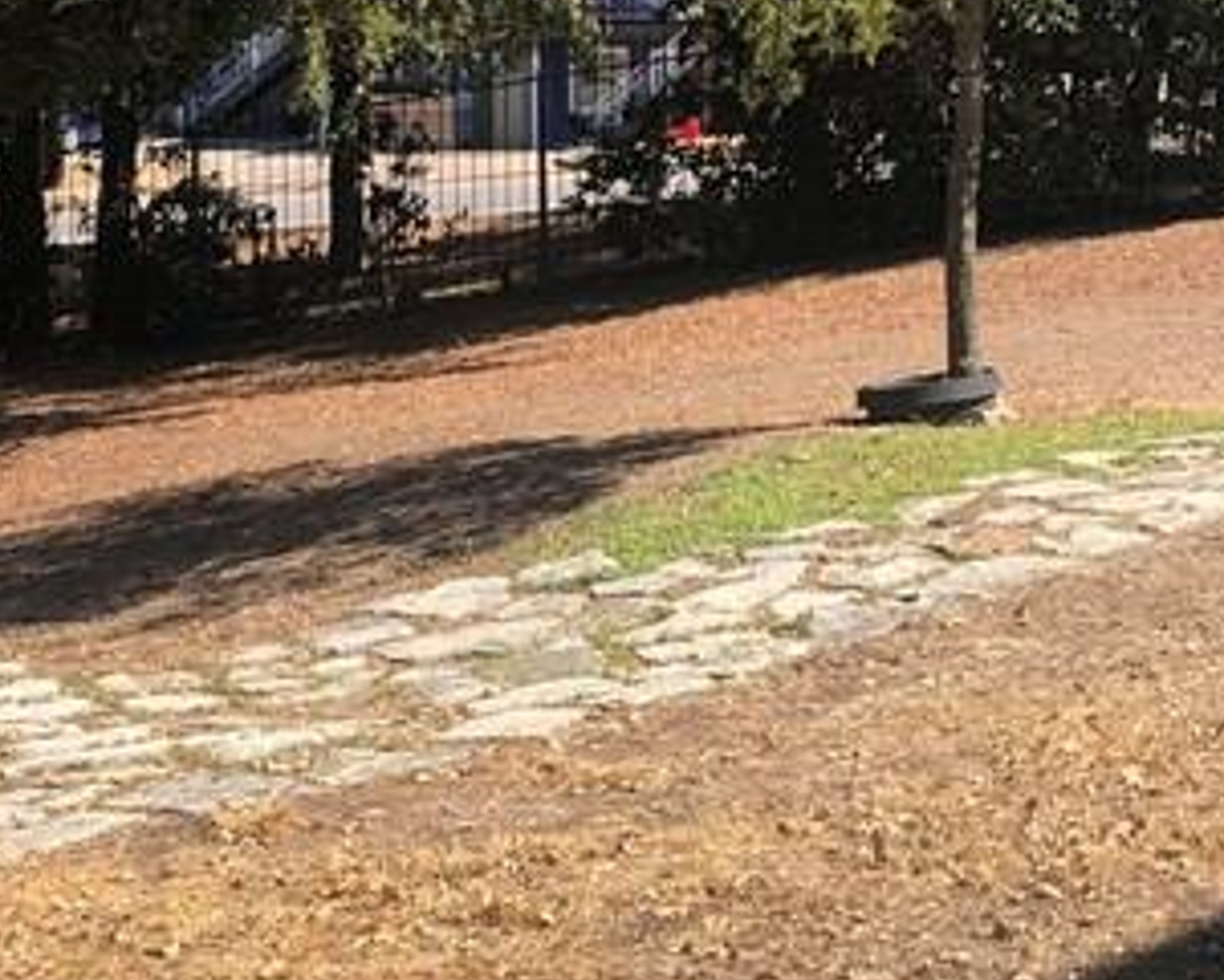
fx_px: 3370
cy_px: 199
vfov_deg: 16.4
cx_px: 634
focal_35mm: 93
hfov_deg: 20.6
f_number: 1.8
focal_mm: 3.99
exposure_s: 1/857
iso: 20
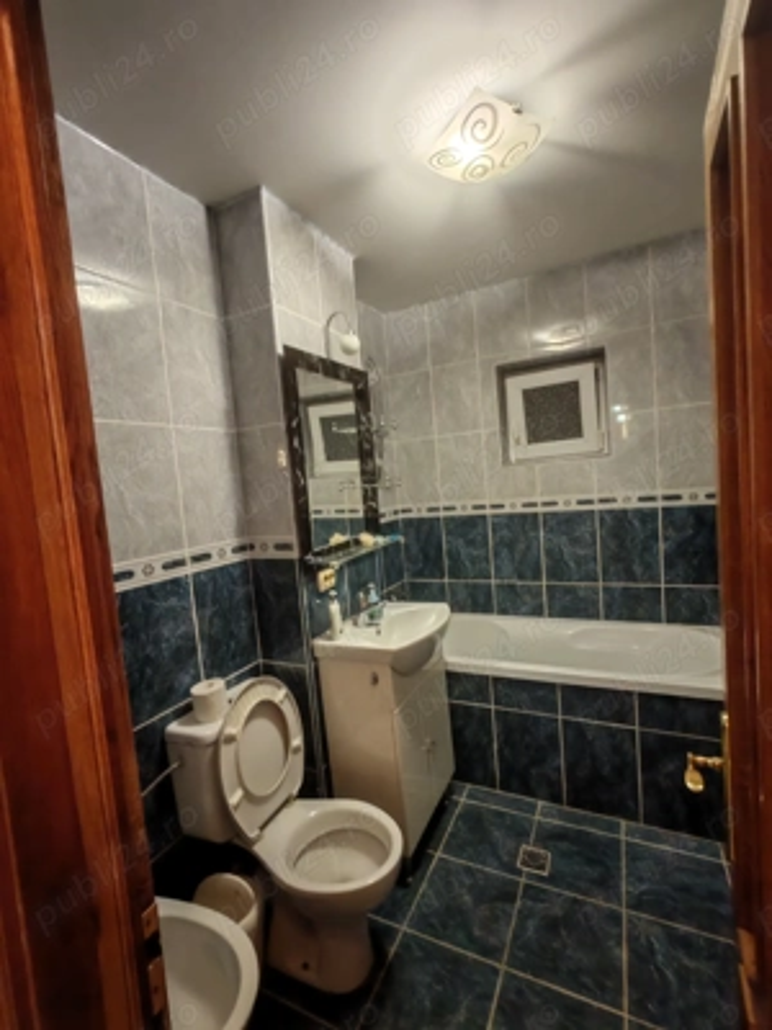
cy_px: 515
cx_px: 386
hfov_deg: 78.1
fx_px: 476
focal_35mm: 16
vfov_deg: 94.5
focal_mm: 1.96
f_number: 2.2
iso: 400
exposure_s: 1/14
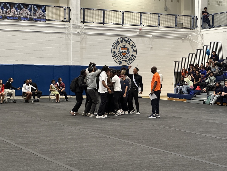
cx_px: 114
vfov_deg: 19.1
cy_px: 86
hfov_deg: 25.3
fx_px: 505
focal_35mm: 77
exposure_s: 1/60
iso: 250
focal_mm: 9
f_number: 2.8
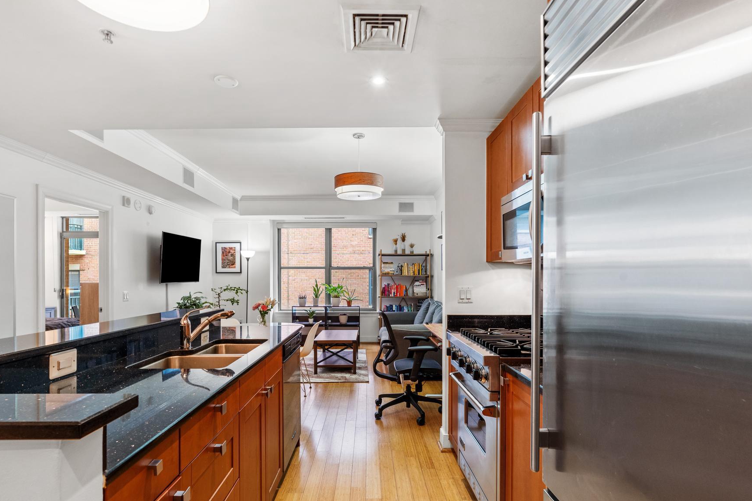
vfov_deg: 64.4
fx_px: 397
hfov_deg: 86.9
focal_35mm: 19
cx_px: 367
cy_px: 275
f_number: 9
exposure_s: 1/3
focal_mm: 16
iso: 800
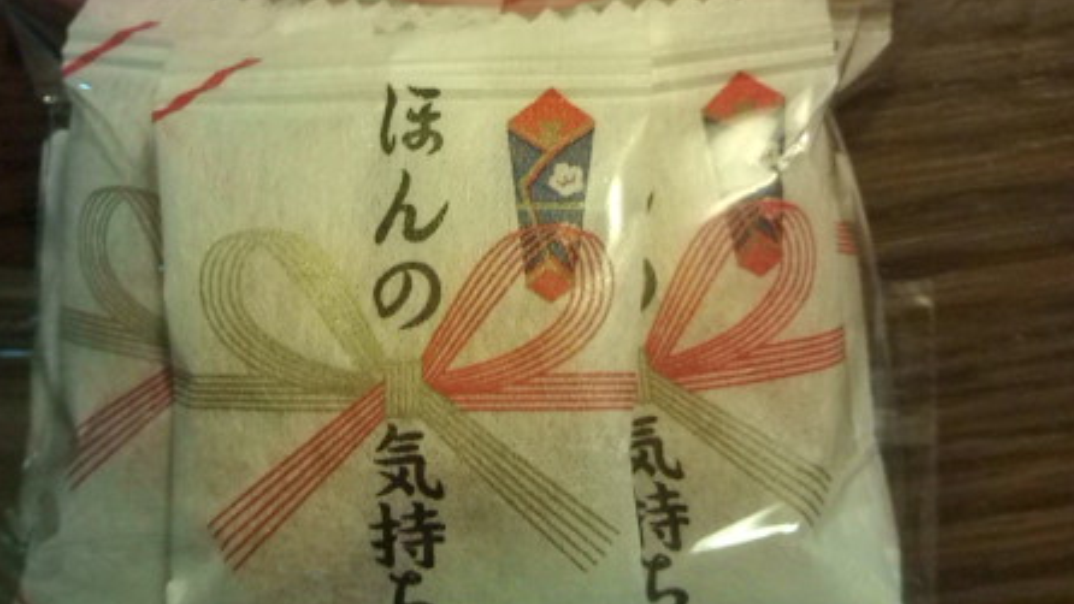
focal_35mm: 50
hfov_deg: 41.3
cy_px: 128
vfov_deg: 23.6
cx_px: 515
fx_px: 1424
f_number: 2.8
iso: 102
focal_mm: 3.3
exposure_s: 1/8.09
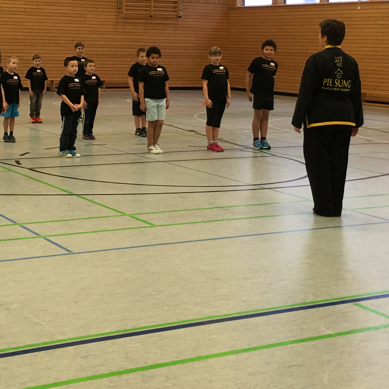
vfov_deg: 25.5
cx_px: 112
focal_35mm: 66
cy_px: 57
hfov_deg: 25.9
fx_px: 839
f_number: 2.2
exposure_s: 1/17
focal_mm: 4.15
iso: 50
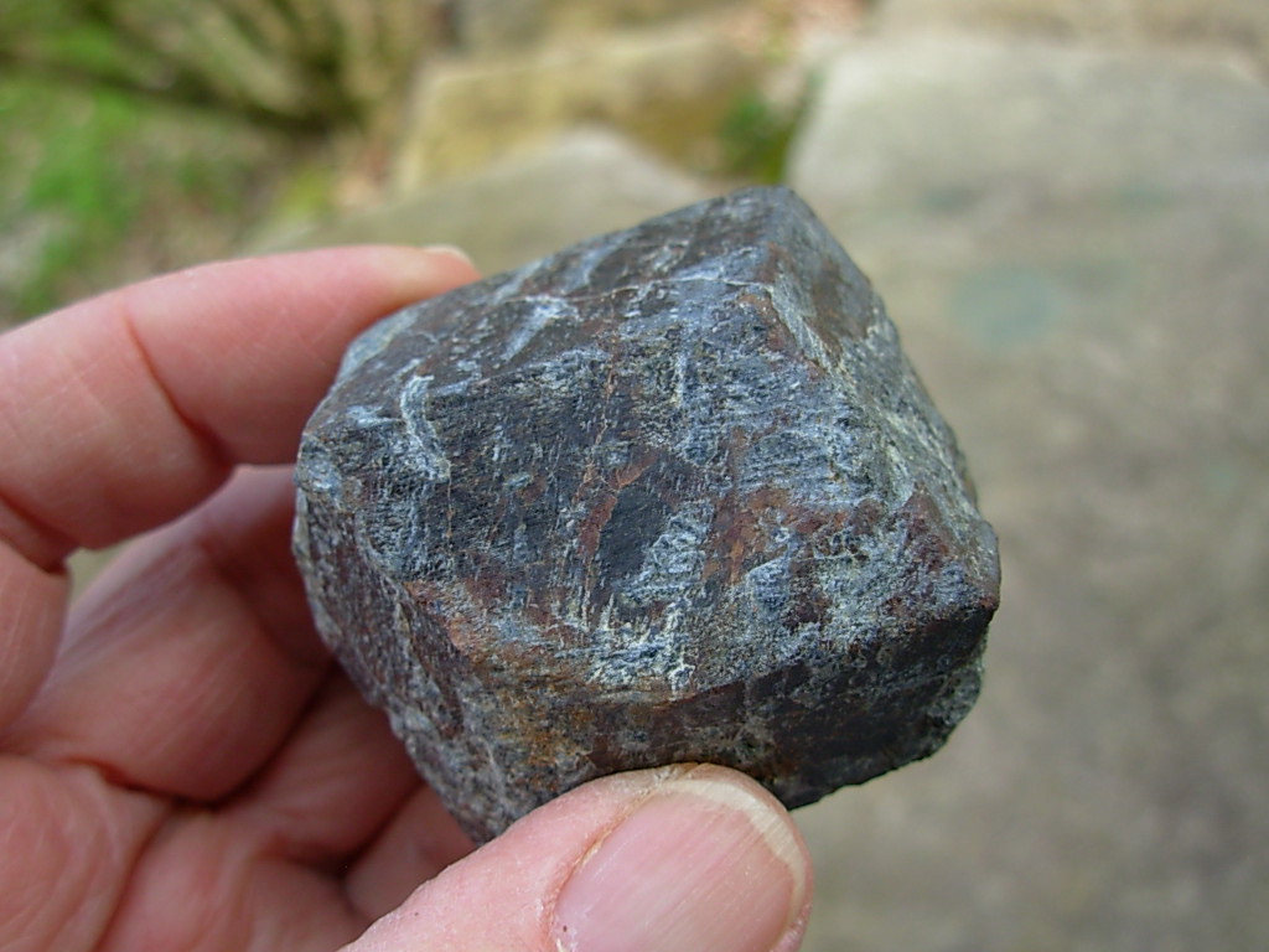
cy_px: 476
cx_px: 634
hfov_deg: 49.0
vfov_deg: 37.7
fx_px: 1393
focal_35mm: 38
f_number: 2.9
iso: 50
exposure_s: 1/235
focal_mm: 6.3
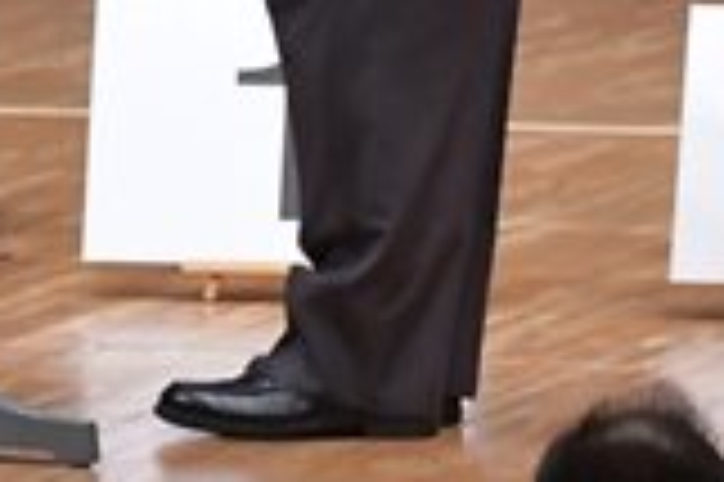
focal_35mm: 1084
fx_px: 21778
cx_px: 178
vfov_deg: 1.3
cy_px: -500
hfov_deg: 1.9
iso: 6400
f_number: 5.6
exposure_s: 1/400
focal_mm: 150
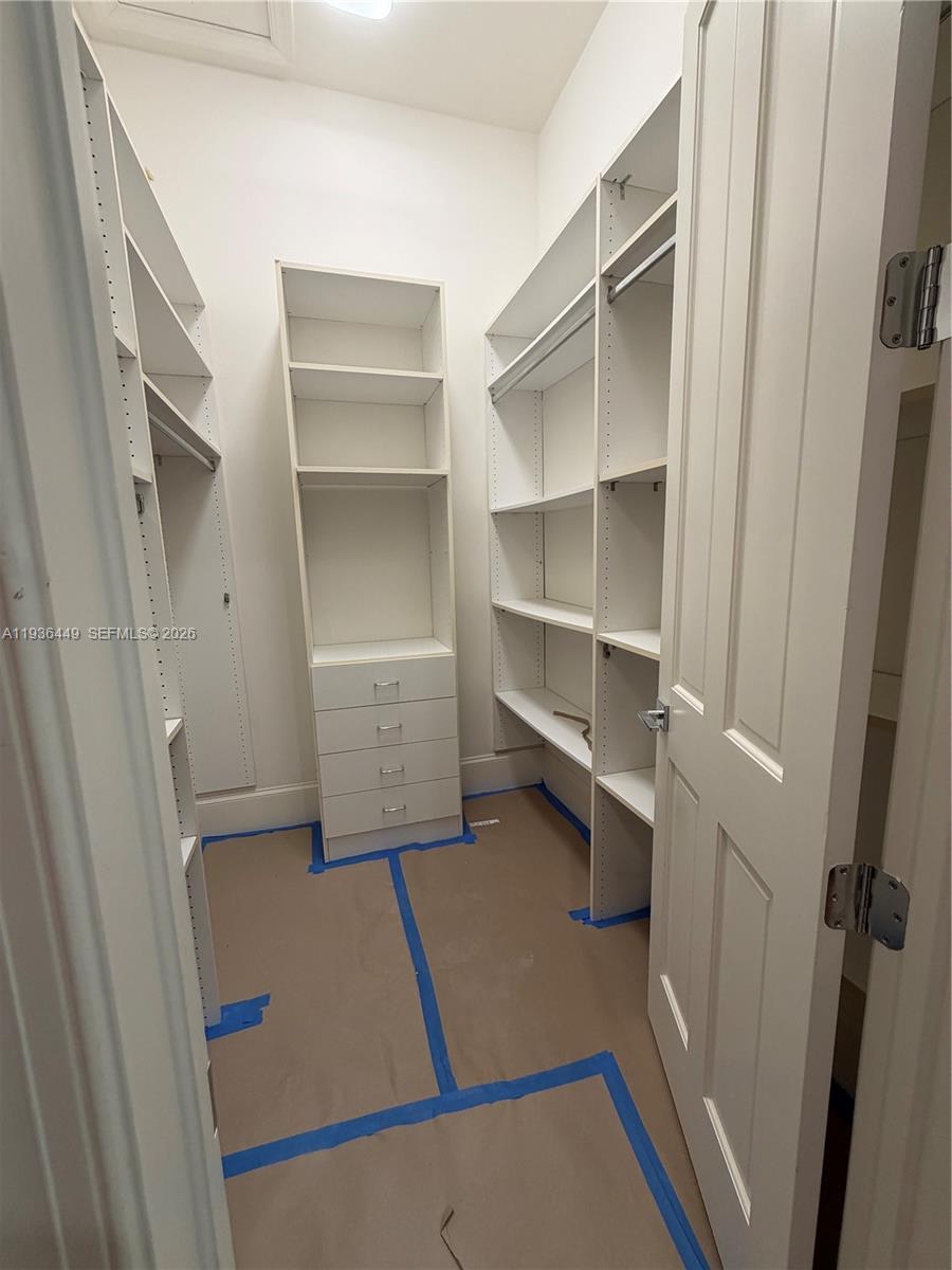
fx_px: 513
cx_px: 476
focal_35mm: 14
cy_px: 635
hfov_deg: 85.7
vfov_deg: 102.1
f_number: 2.2
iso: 160
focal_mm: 2.22
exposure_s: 1/120
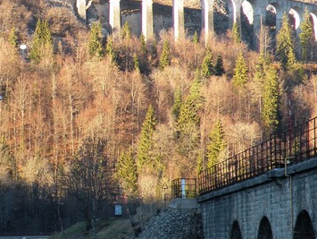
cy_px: 75
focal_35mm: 189
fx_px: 1733
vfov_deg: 7.9
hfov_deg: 10.4
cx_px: 25
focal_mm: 14.9
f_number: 4.5
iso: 64
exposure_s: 1/110
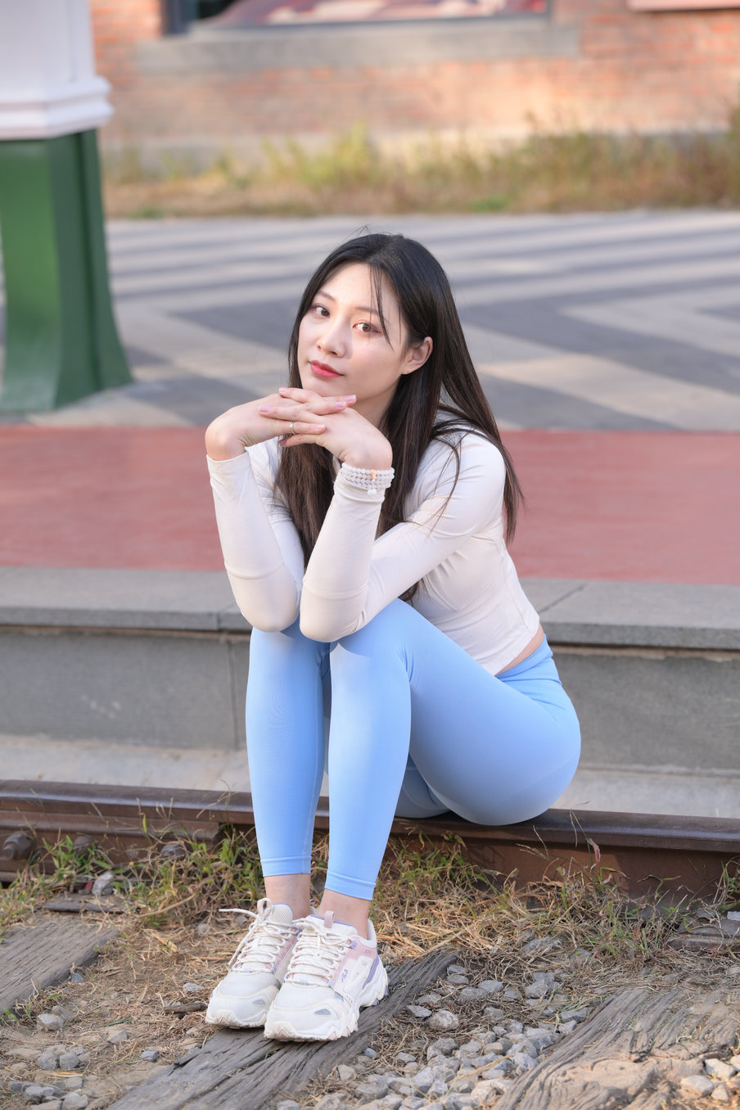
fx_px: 3391
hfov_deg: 12.5
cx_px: 370
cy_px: 555
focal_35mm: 110
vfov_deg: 18.6
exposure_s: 1/200
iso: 250
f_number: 4
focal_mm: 110
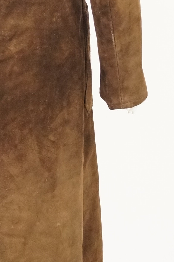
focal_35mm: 109
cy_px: 13
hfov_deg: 12.4
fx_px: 793
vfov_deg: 18.4
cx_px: 5
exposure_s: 1/60
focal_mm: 26
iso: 2500
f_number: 4
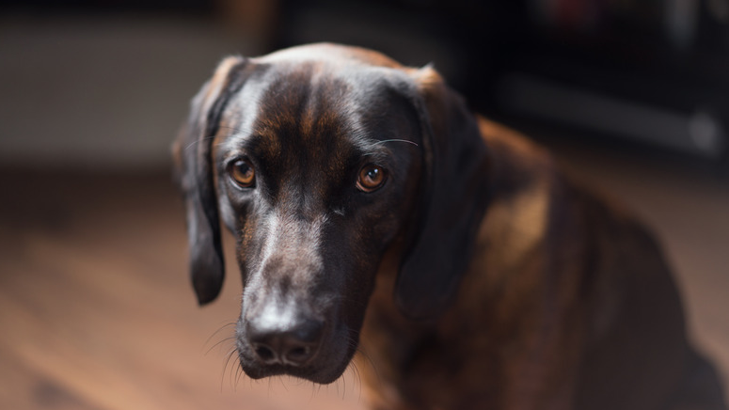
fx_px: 1121
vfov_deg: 20.7
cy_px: 168
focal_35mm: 58
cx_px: 363
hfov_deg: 36.0
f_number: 1.8
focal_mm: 55
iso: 125
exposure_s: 1/160
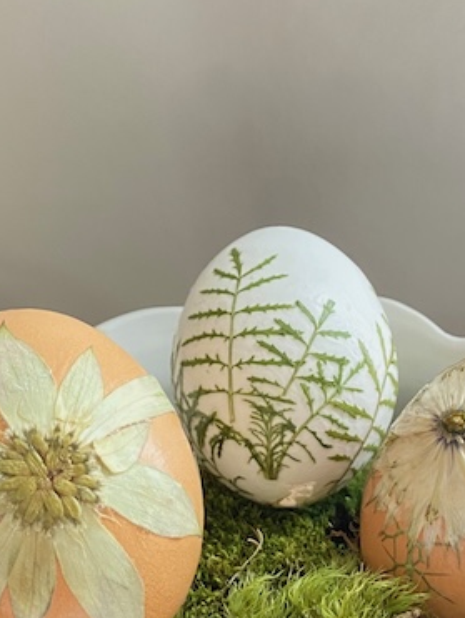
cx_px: 205
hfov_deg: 26.1
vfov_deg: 34.2
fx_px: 1001
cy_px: 258
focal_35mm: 56
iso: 500
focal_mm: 4.25
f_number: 1.8
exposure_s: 1/43
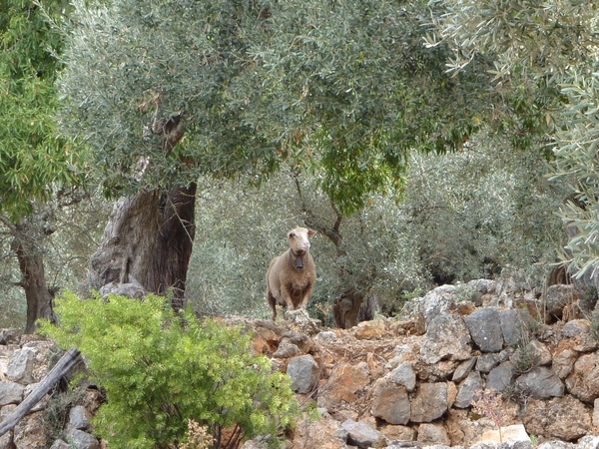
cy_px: 224
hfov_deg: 13.3
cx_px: 300
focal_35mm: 149
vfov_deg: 10.0
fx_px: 2578
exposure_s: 1/60
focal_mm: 17
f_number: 4.3
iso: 80
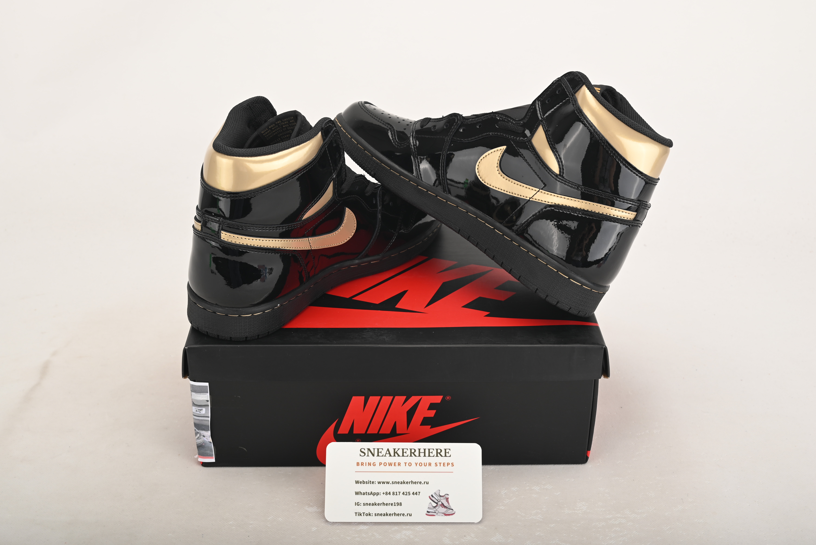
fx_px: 1043
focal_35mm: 46
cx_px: 408
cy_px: 272
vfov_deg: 29.3
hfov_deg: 42.7
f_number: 11
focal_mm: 46
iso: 100
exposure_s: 1/200
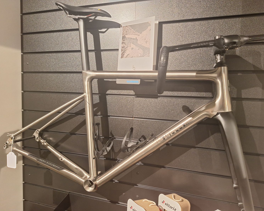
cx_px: 139
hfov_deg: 70.2
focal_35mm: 24
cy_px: 105
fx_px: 187
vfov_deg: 58.8
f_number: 1.8
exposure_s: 1/50
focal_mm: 5.54
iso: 125
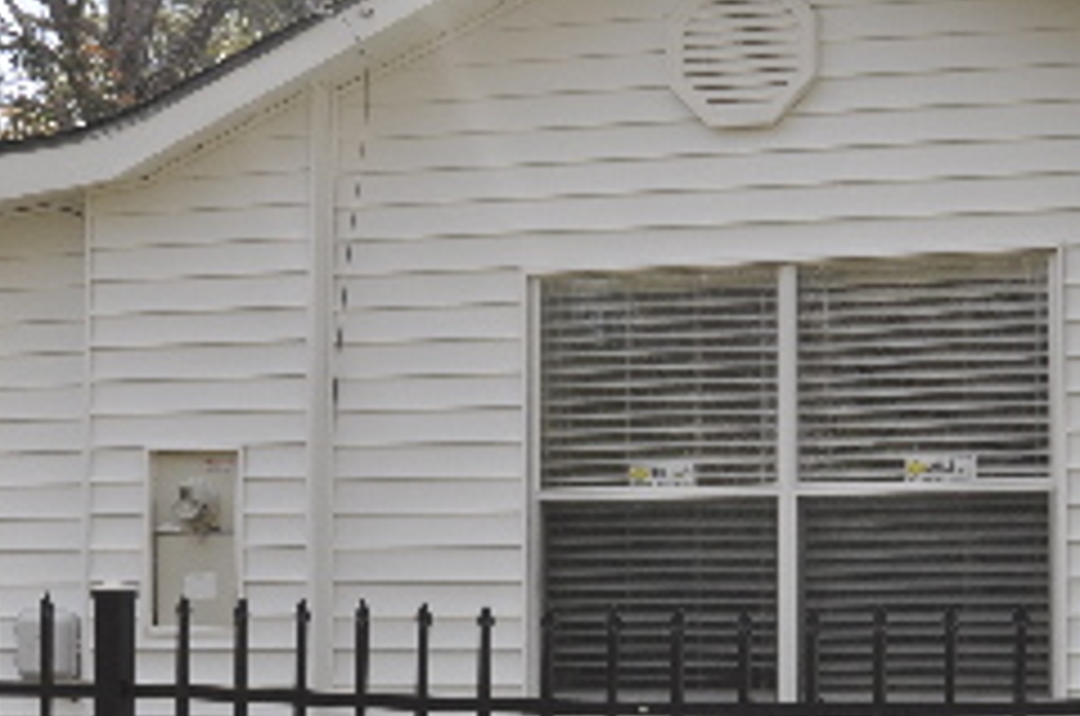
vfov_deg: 13.5
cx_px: 783
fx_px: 2994
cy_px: 628
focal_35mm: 100
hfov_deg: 20.3
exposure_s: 1/320
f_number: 8
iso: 200
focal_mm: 20
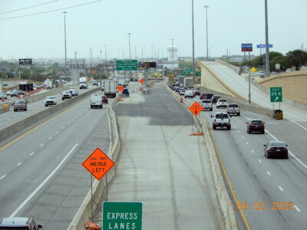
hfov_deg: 13.2
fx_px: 1330
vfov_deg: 9.9
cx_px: 154
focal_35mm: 150
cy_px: 115
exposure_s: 1/500
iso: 80
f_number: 5.6
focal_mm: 26.8
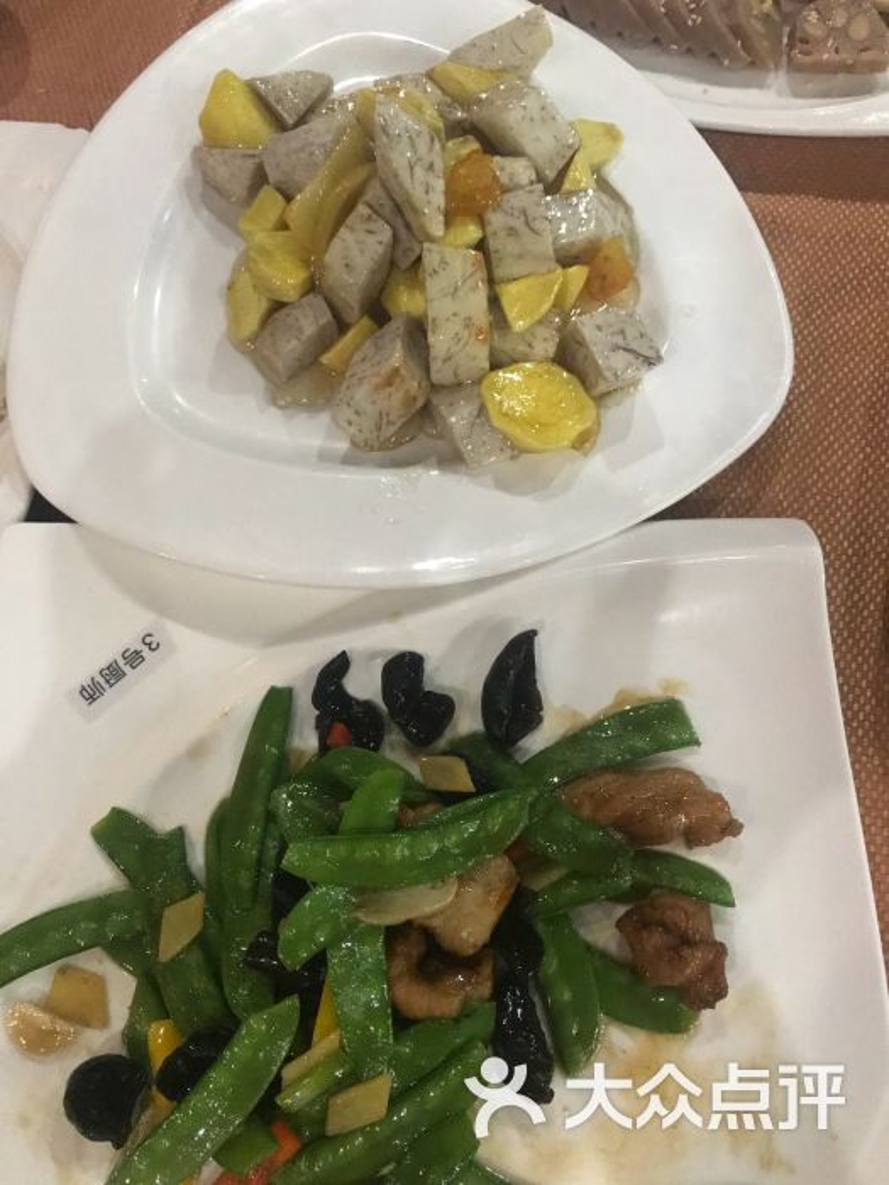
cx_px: 444
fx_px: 959
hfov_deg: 49.7
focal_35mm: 28
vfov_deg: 63.4
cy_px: 592
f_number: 1.8
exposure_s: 1/13
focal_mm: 3.99
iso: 100
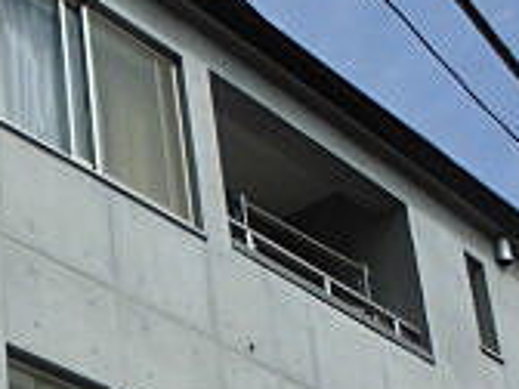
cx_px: -114
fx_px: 1484
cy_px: 503
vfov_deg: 14.3
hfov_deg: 18.7
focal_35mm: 99
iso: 100
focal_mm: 4.6
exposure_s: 1/125
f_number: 11.3
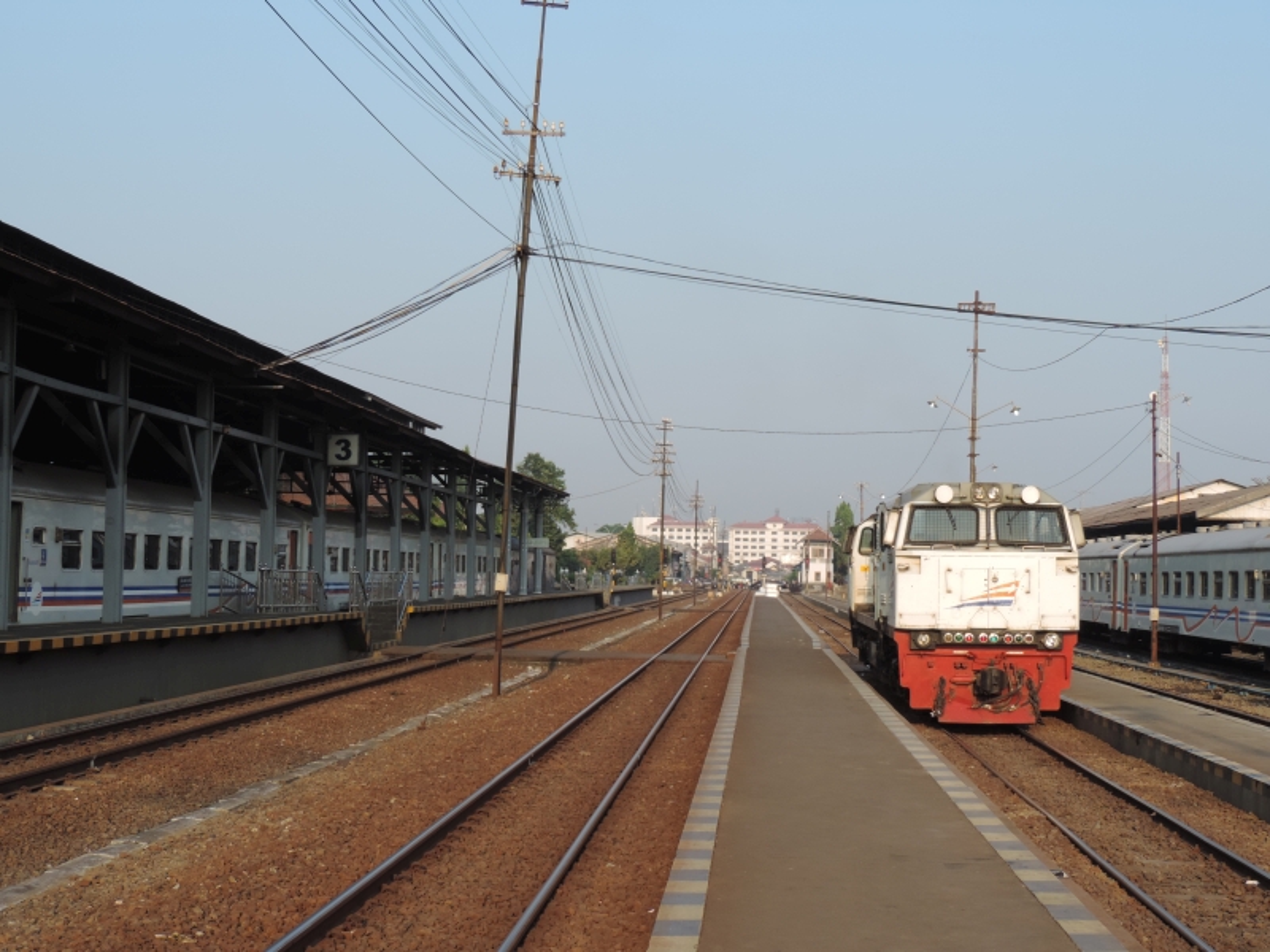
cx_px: 635
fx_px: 2018
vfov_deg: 26.6
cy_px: 476
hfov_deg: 34.9
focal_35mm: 55
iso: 80
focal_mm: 9.8
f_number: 3.7
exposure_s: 1/400
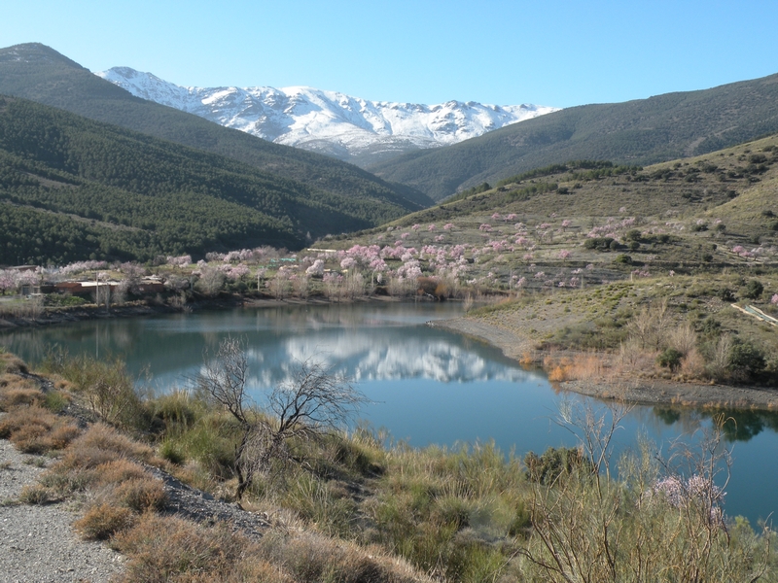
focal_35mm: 42
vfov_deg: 34.3
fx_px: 944
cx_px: 389
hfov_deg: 44.8
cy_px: 292
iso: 64
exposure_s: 1/168
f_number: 6.3
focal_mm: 7.4
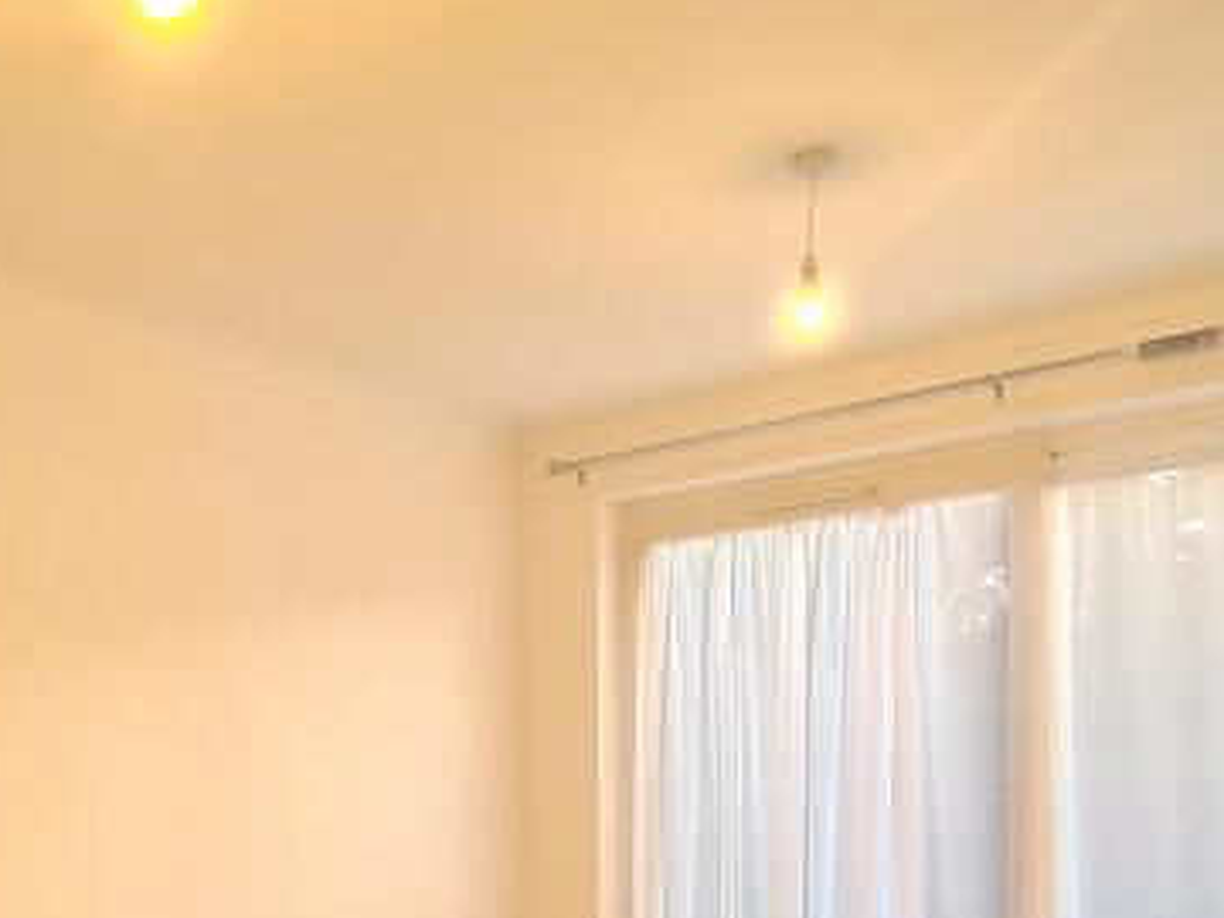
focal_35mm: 37
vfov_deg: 35.5
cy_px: 887
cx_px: 333
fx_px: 1308
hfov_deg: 48.5
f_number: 2.2
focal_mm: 2.22
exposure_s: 1/50
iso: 100
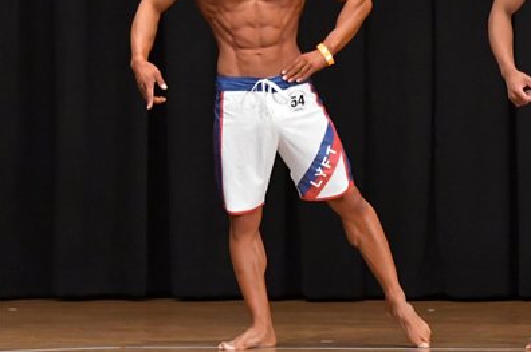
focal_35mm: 425
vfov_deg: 3.2
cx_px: 517
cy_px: 116
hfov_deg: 4.8
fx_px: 6261
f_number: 5.6
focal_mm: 145
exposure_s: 1/400
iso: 6400
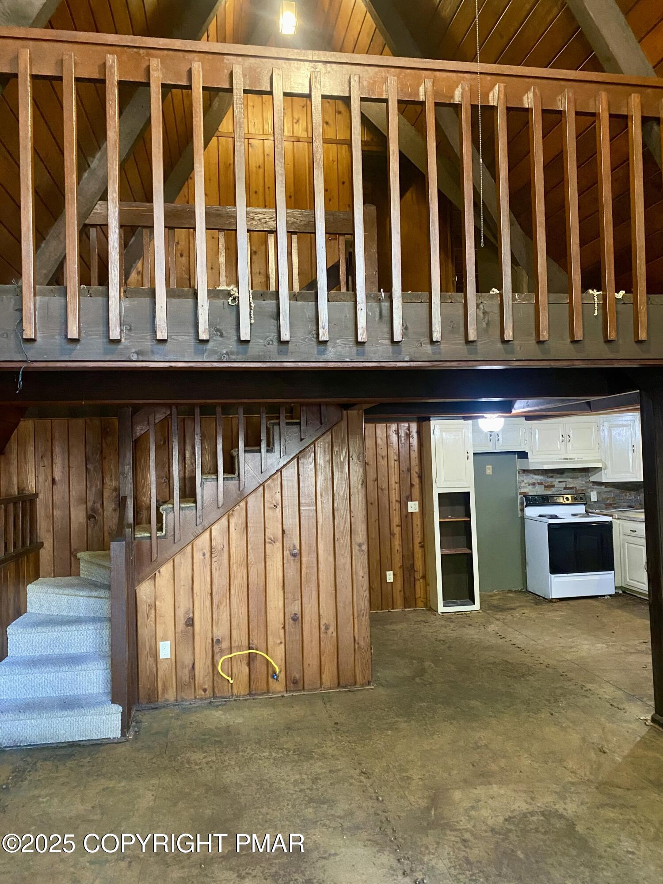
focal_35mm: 26
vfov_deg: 67.3
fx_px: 664
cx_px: 332
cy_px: 442
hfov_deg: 53.1
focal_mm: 4.25
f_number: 1.8
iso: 640
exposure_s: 1/30
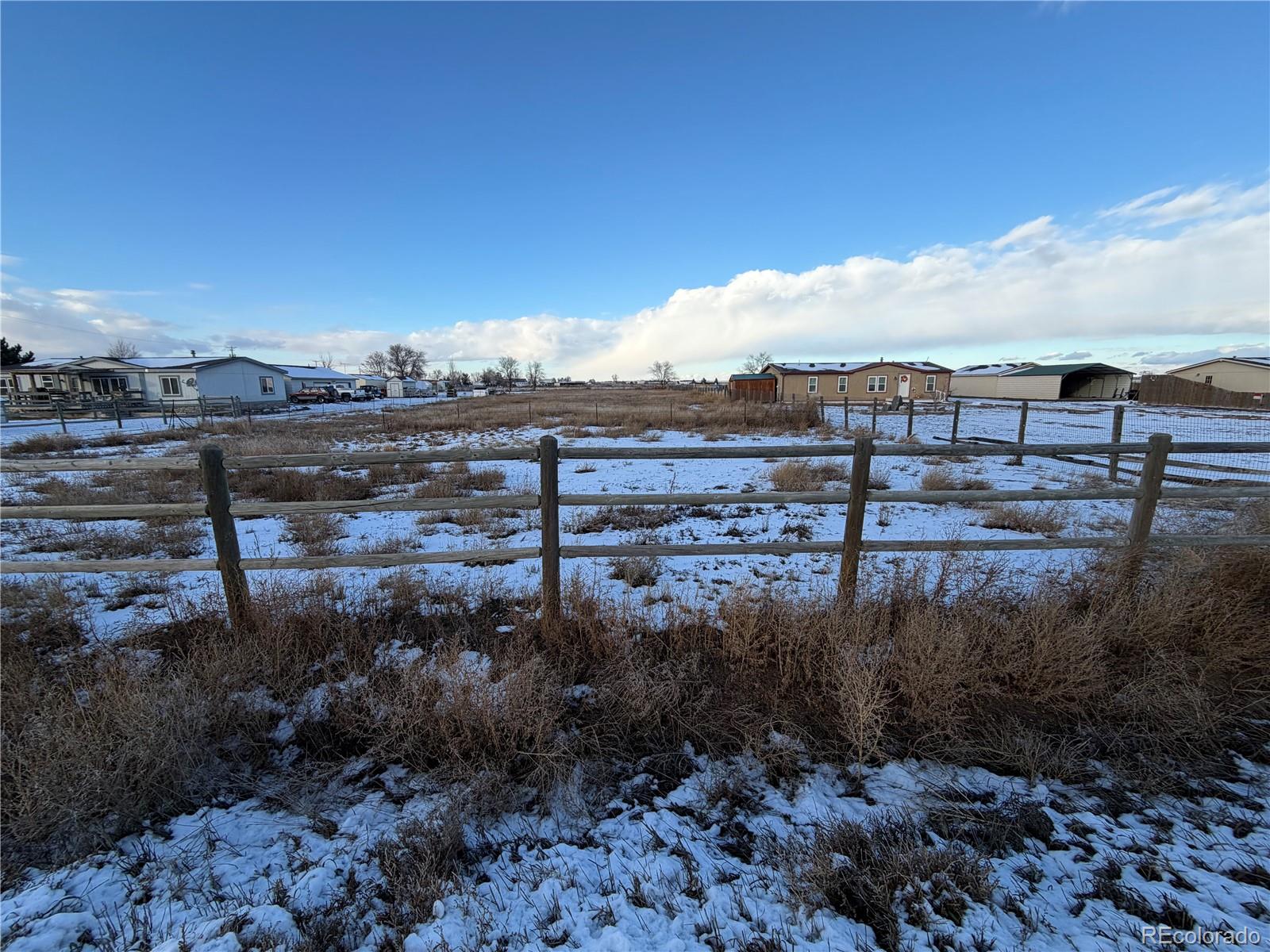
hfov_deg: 102.1
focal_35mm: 14
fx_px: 514
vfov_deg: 85.7
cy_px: 476
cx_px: 635
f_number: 2.2
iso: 40
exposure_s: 1/770
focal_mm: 2.22
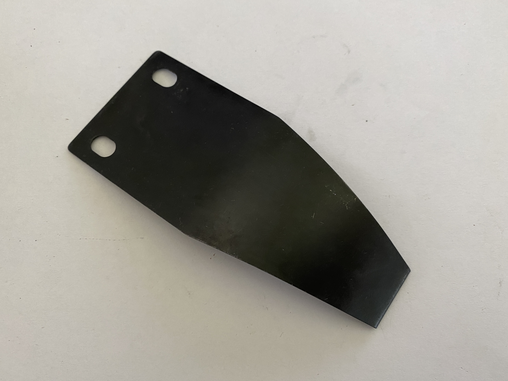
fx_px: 381
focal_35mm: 26
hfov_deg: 67.3
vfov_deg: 53.0
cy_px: 190
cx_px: 254
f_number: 1.8
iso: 400
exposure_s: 1/60
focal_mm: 4.25
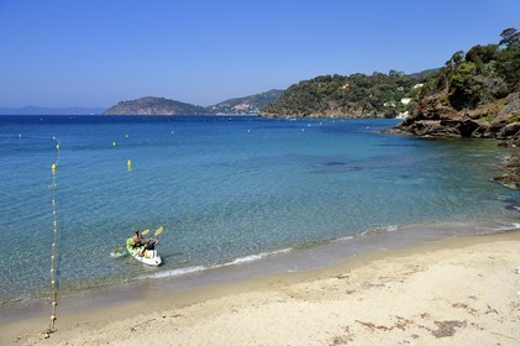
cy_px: 173
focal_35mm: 34
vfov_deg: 38.8
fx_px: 491
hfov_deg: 55.8
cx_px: 260
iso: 200
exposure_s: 1/640
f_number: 9
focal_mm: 34
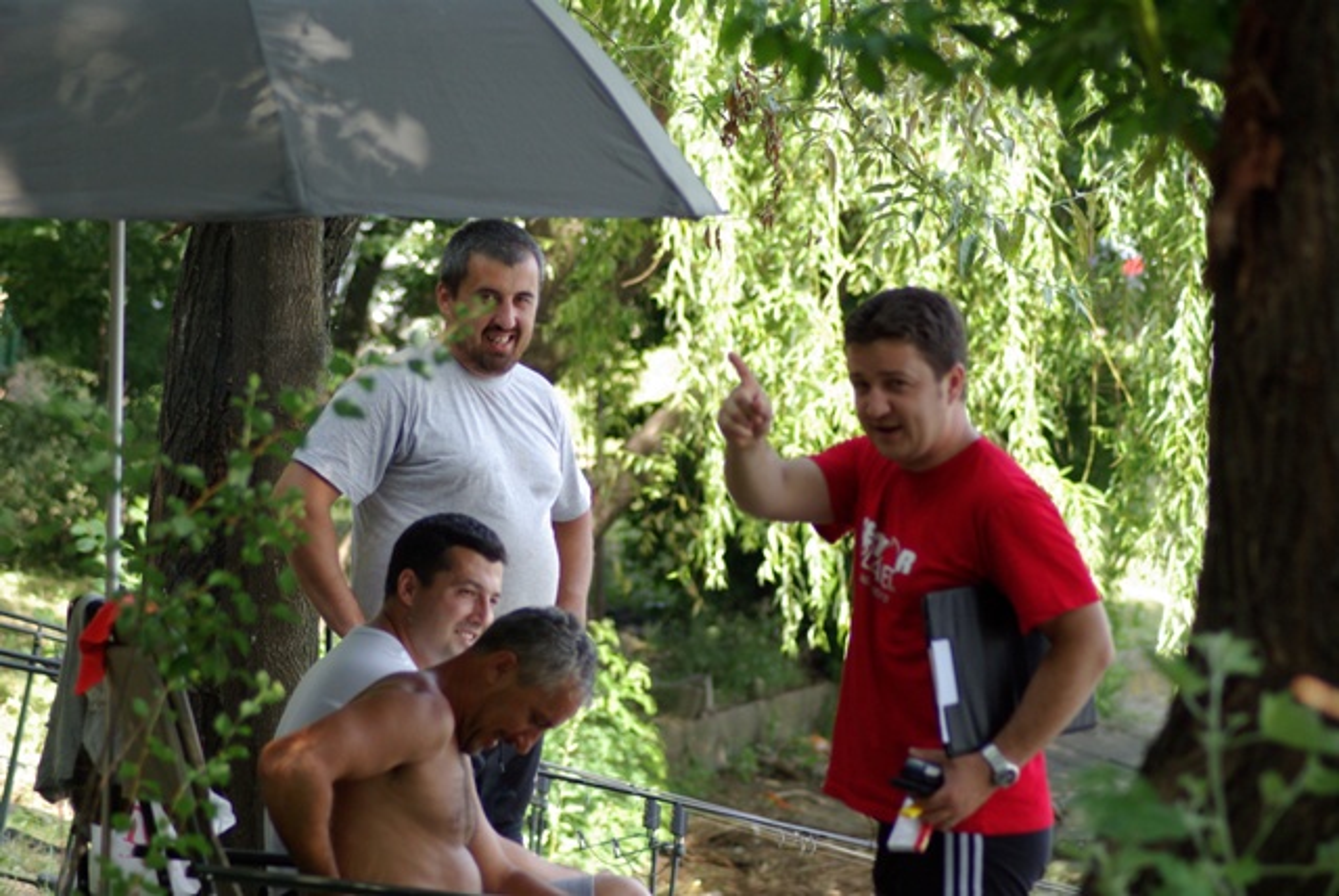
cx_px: 670
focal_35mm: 180
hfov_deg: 11.4
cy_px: 448
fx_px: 6701
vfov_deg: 7.6
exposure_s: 1/250
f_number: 4.5
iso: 400
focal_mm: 120
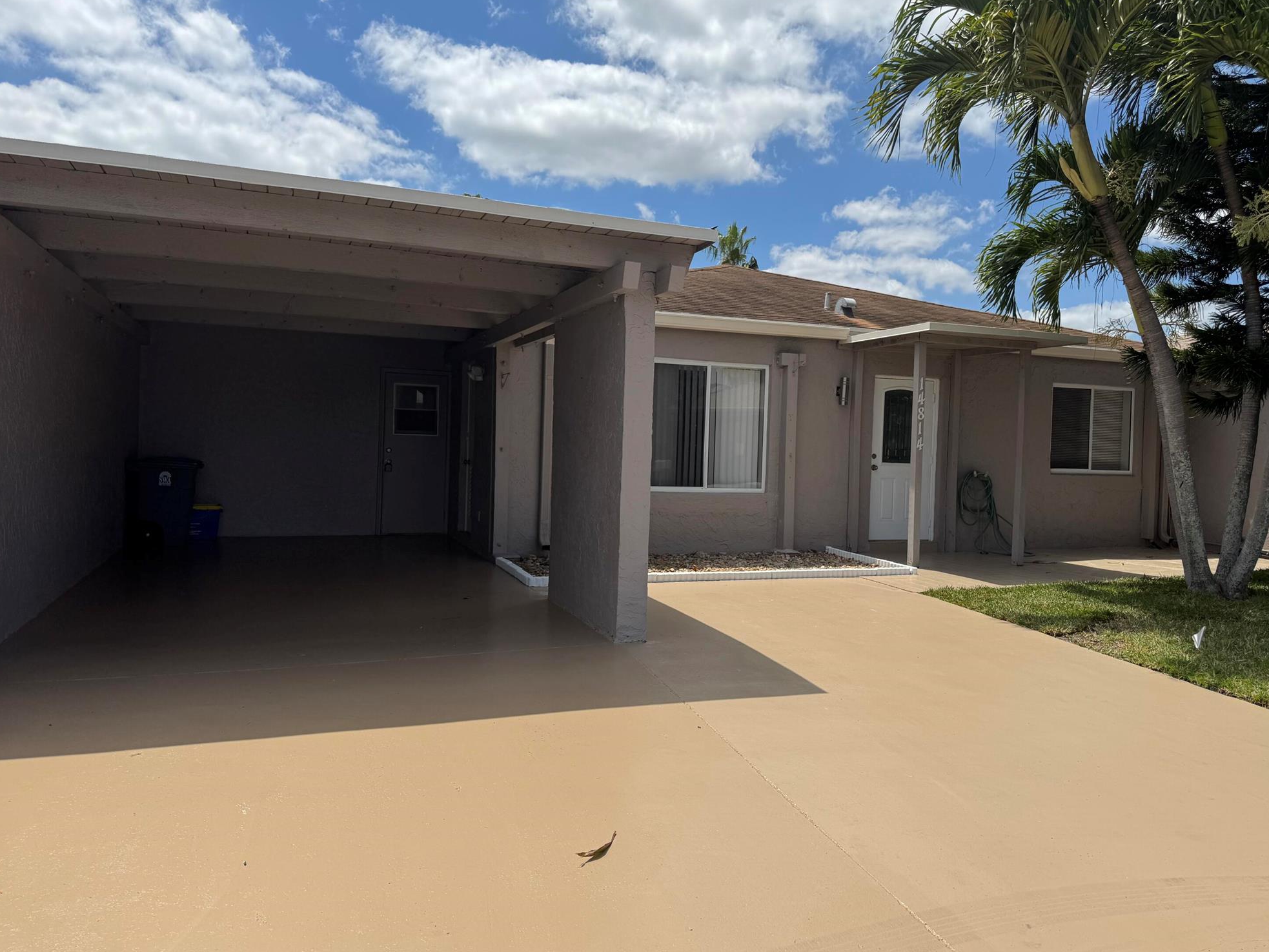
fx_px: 917
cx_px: 653
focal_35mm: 25
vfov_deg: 54.9
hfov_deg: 69.4
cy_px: 467
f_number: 1.78
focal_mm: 6.76
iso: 80
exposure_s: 1/7092
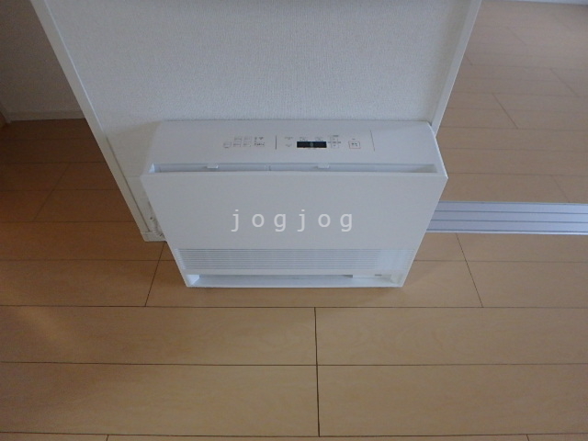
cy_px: 220
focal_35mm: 21
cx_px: 294
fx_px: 357
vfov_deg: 63.4
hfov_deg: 79.0
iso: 640
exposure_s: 1/30
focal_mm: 3.7
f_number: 3.5
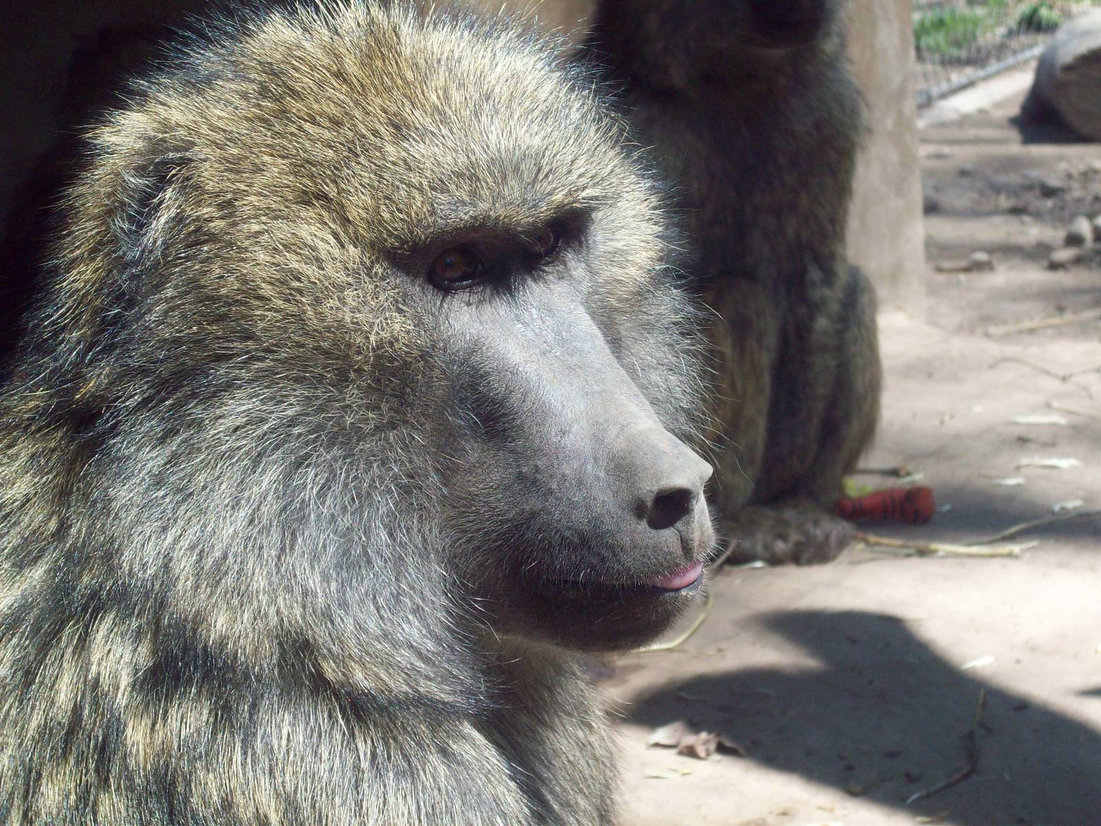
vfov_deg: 16.1
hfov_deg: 21.3
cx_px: 550
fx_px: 2926
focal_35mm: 92
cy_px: 413
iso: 80
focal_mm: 15.3
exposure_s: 1/134
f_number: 4.7
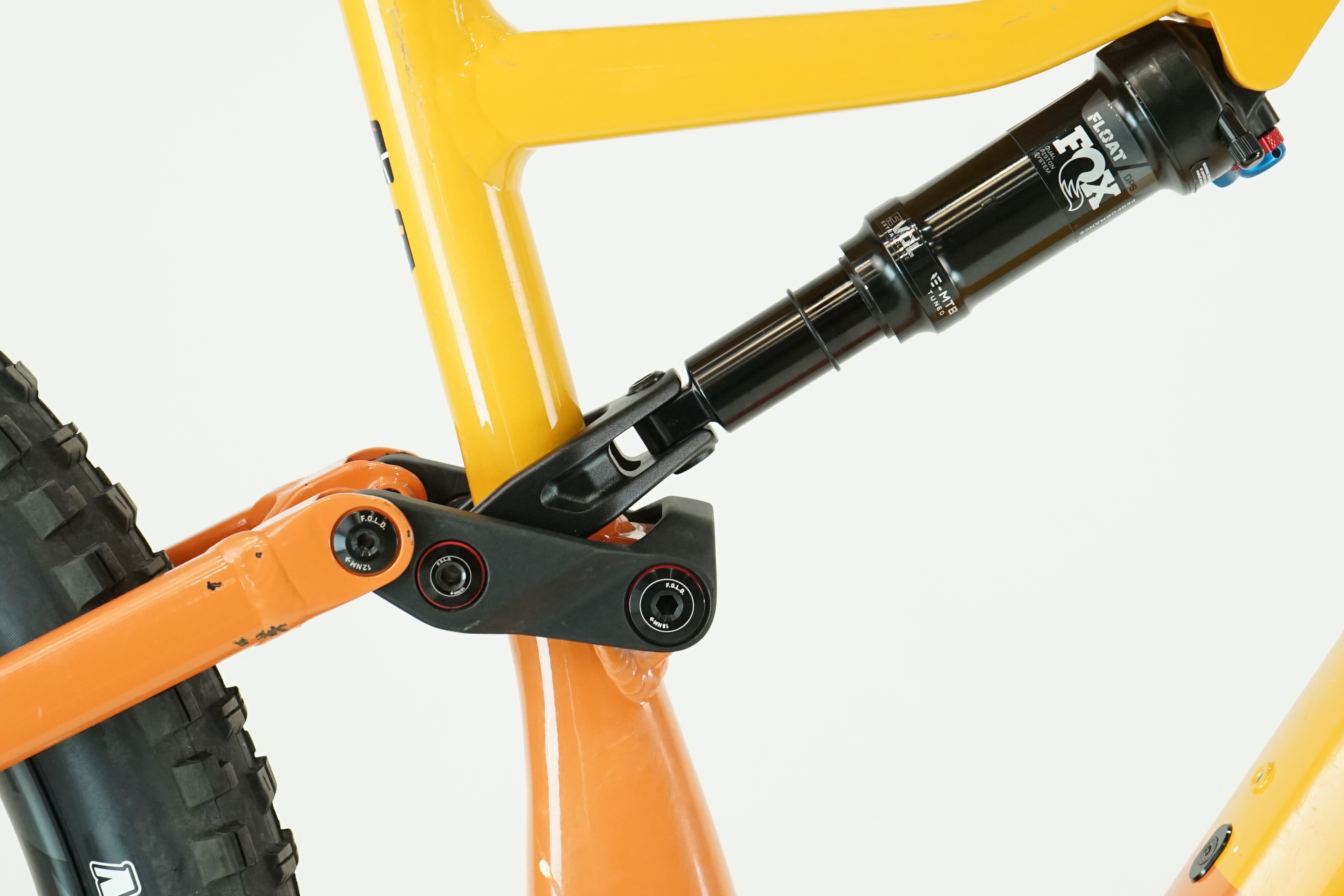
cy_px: 378
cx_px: 636
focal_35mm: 78
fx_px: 2912
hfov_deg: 26.0
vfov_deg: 17.5
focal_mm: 49
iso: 2500
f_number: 6.3
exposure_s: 1/200
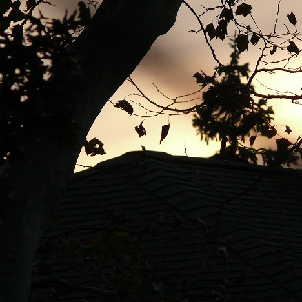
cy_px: 110
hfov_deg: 2.4
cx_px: 199
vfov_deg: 2.4
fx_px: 7136
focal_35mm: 723
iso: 200
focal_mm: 88.8
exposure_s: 1/400
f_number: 5
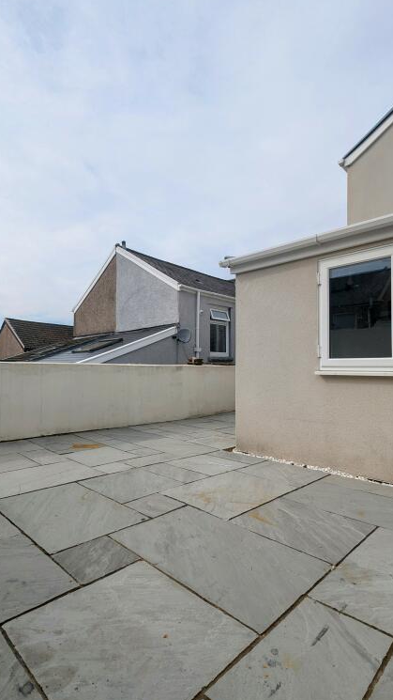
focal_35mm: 18
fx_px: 334
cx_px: 174
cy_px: 354
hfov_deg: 60.8
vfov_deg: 92.7
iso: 40
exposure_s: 1/1815
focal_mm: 2.23
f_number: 1.95
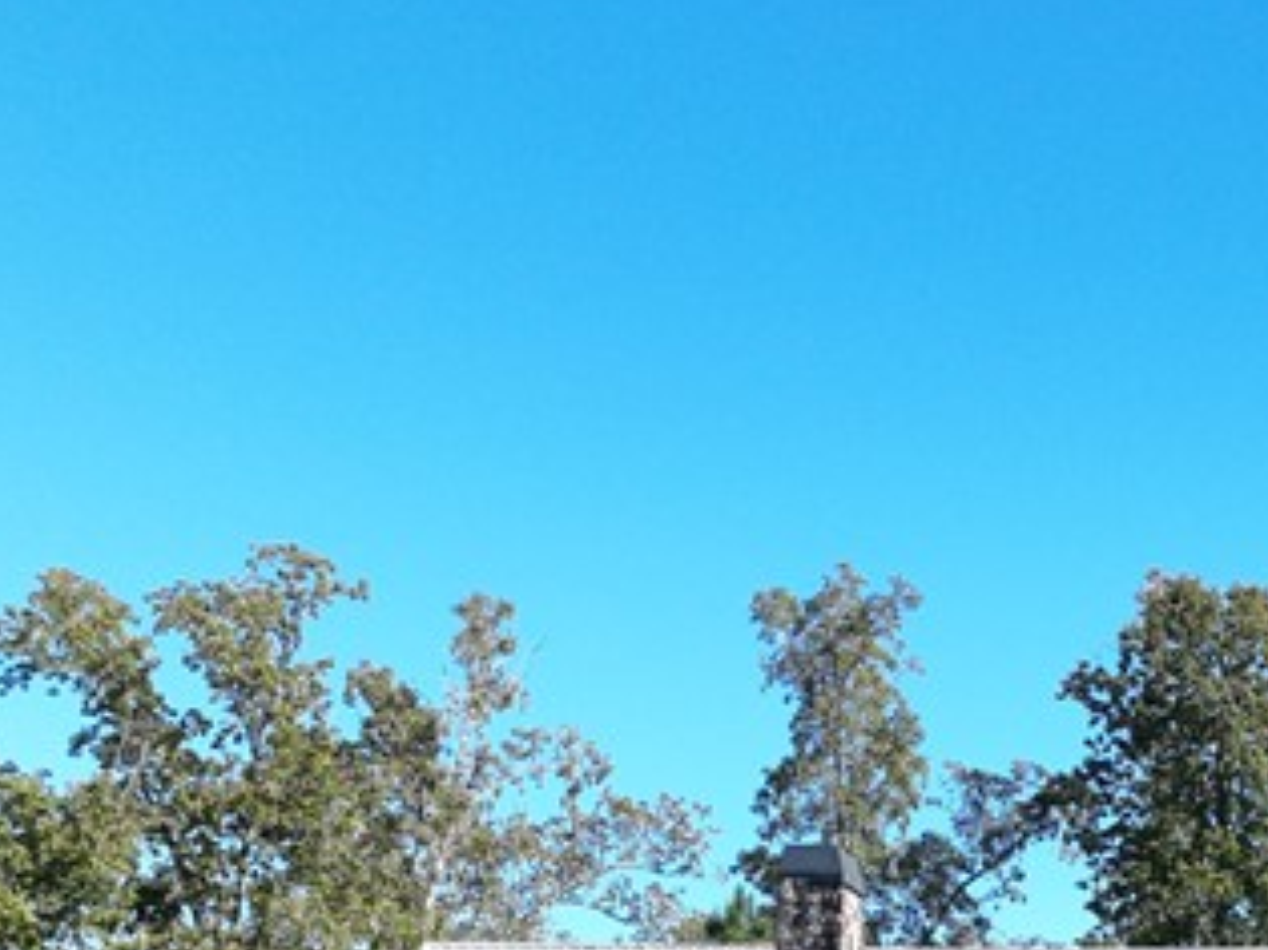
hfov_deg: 24.2
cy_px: 1302
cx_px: 1200
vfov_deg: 17.5
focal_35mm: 78
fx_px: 2856
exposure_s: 1/100
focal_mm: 12.29
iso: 120
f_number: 2.8
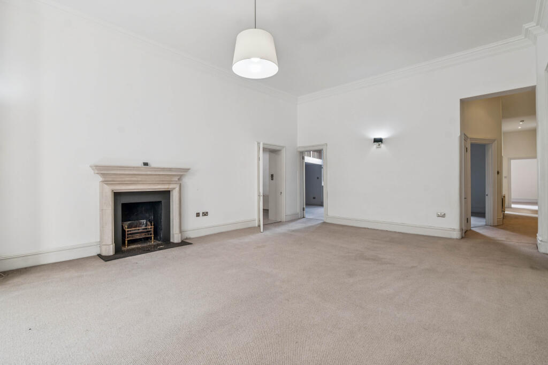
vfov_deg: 73.8
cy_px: 182
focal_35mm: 16
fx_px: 244
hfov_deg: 96.7
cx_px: 274
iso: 400
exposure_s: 1/15
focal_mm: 16
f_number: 11
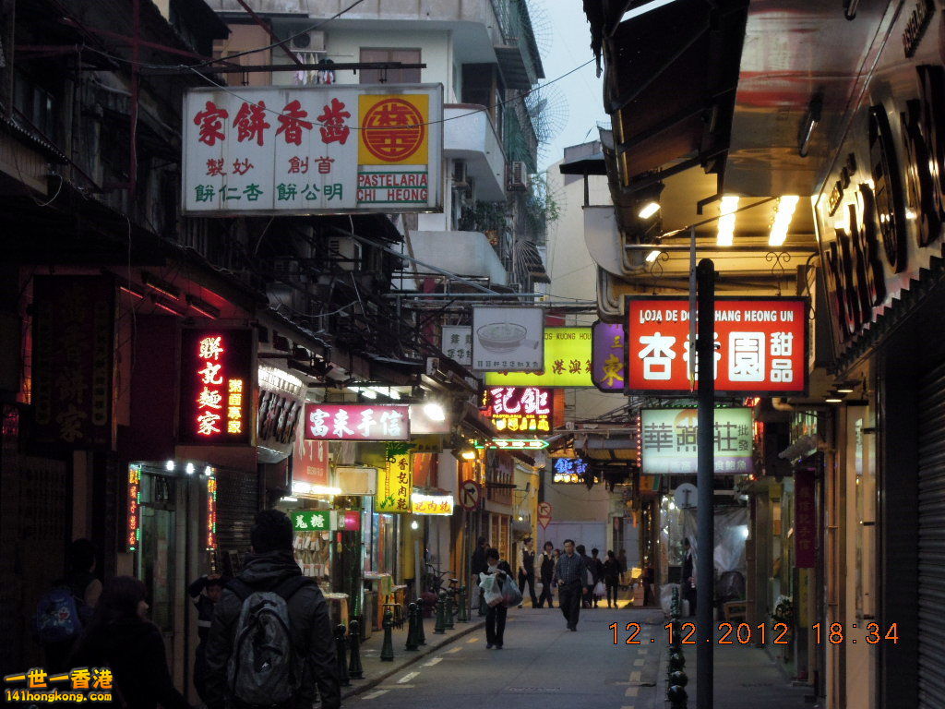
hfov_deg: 19.6
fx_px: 2730
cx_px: 472
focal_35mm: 100
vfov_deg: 14.8
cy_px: 354
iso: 400
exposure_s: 1/60
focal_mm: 17.9
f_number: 5.5
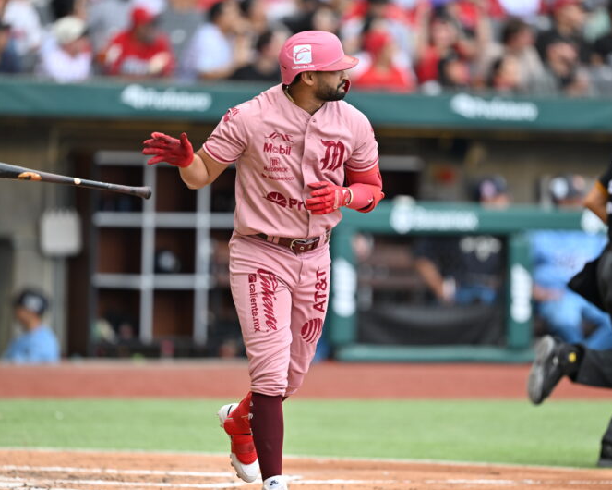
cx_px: 307
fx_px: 8203
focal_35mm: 453
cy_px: 245
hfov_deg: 4.3
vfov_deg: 3.4
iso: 500
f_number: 2.8
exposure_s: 1/1250
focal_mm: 400
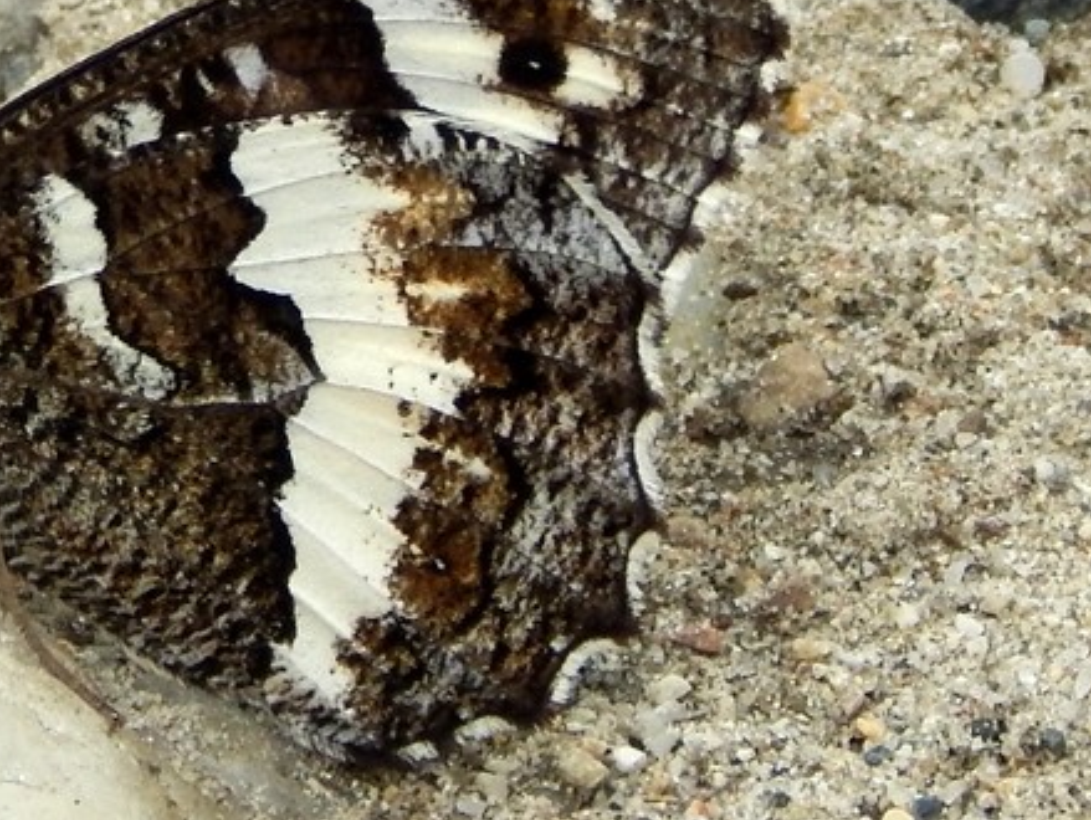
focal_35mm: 335
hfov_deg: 5.9
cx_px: 176
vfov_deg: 4.4
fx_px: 10567
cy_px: 338
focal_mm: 32.8
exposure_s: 1/320
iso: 125
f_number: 5.3
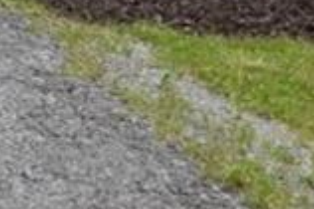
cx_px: -525
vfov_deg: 4.2
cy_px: -464
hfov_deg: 6.2
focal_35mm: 311
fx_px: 2710
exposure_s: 1/320
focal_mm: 32
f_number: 9
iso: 200
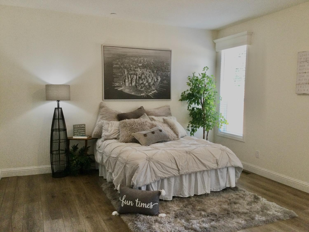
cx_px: 154
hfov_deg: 58.4
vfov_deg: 45.4
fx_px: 277
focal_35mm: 31
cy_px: 116
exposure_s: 1/30
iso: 40
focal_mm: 3.3
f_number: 2.4
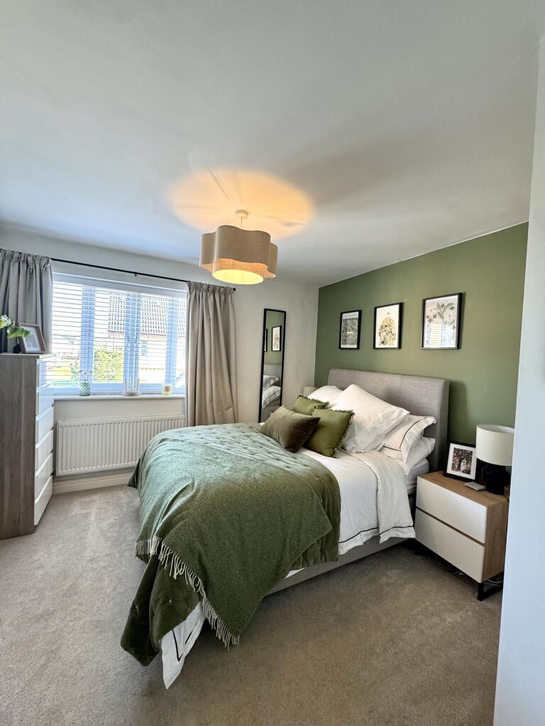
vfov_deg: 102.1
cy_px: 363
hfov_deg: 85.7
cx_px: 272
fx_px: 294
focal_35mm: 14
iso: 250
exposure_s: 1/99
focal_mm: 2.22
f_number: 2.2
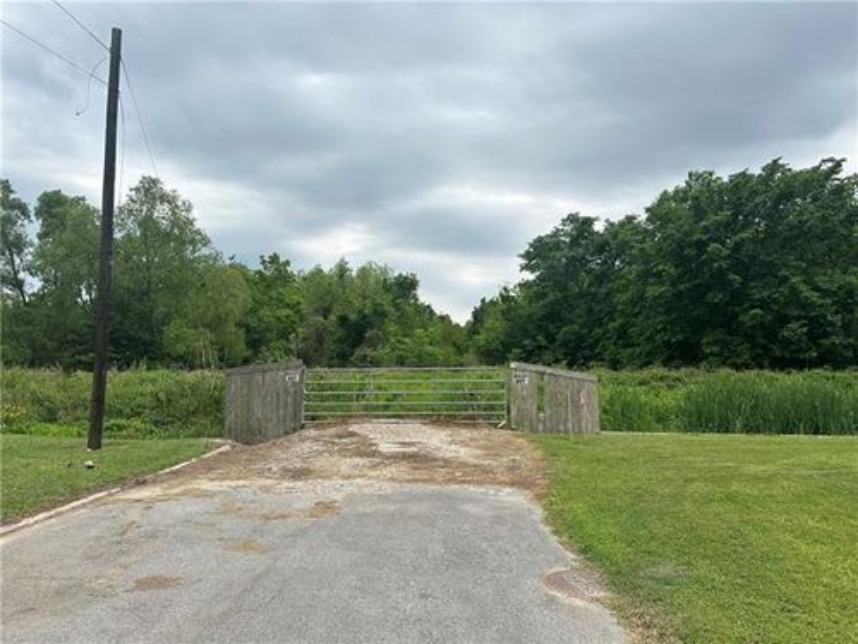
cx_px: 429
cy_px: 322
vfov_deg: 56.8
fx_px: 595
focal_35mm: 24
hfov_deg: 71.6
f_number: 1.78
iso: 80
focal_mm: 6.86
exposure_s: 1/1988
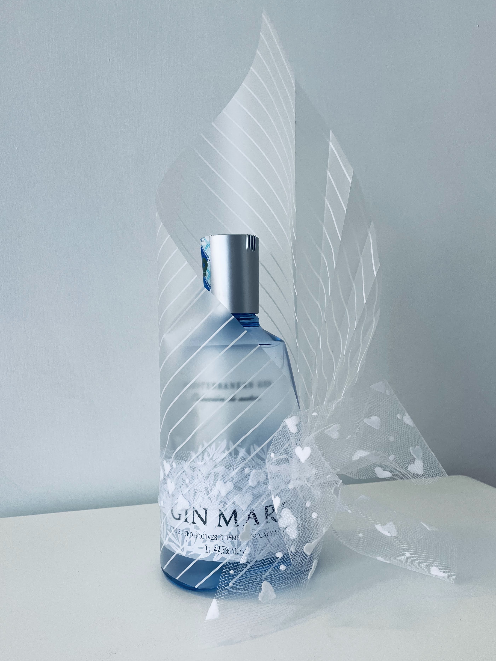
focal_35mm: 28
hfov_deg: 49.7
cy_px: 355
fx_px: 535
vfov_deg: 63.4
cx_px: 262
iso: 100
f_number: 1.6
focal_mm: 4.2
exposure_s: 1/100
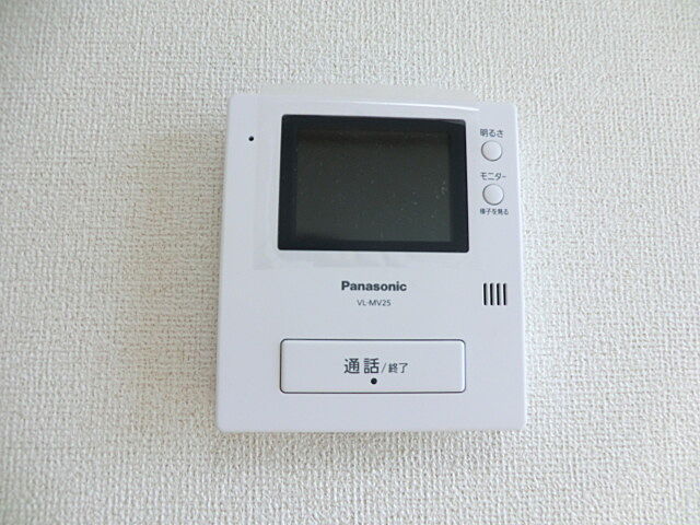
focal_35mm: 24
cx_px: 350
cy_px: 262
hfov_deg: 71.6
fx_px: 485
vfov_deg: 56.8
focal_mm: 4.3
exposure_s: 1/60
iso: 250
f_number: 3.2
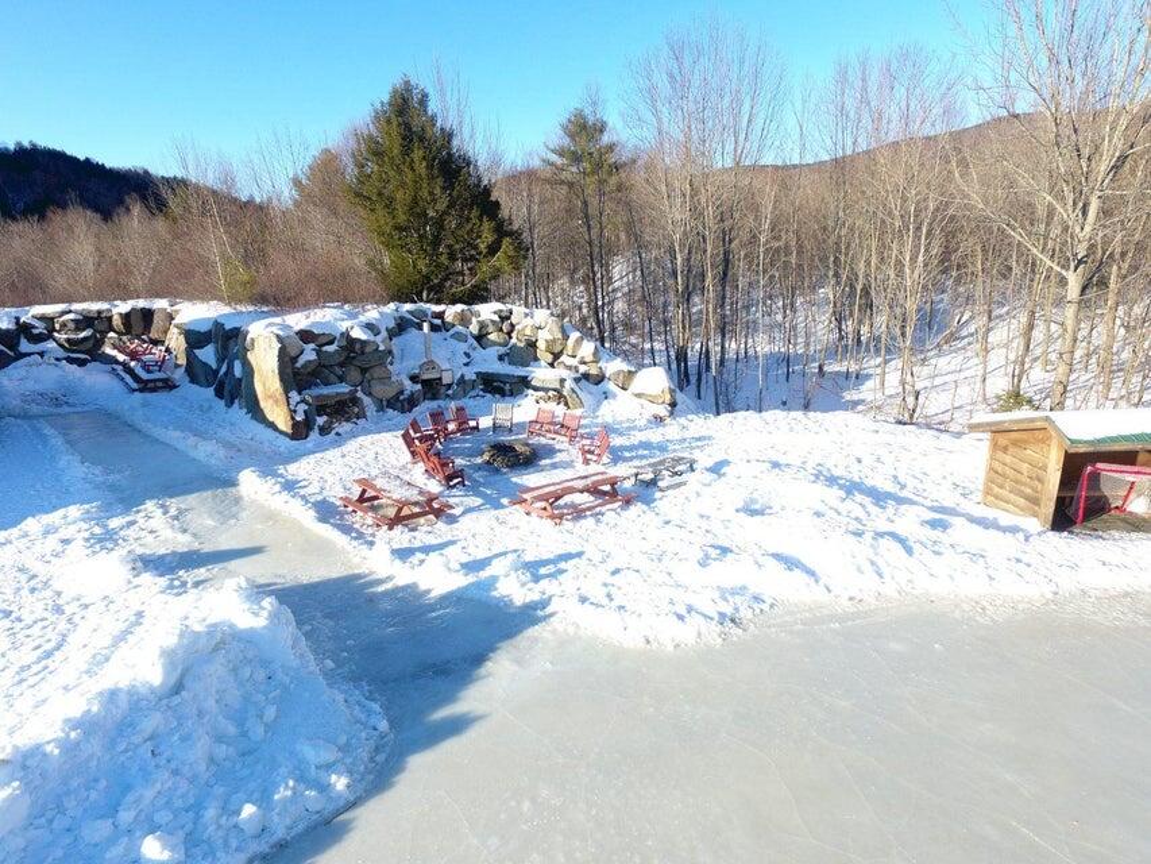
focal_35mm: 20
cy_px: 432
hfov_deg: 81.7
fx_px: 665
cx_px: 576
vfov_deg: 66.0
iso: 100
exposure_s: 1/320
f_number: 2.8
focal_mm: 3.61
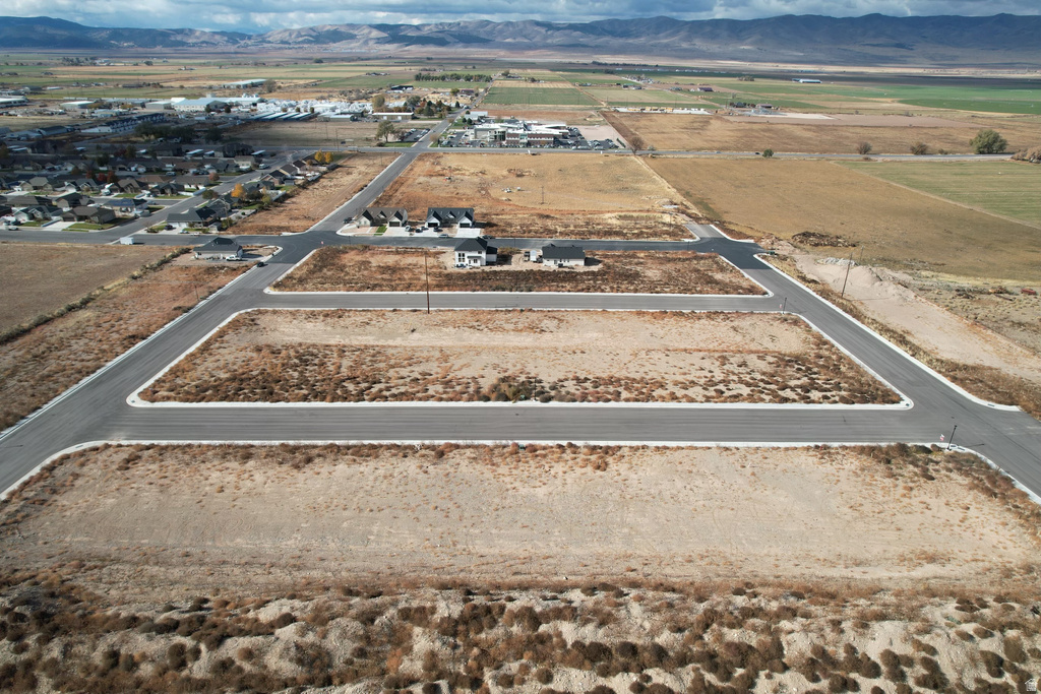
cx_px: 520
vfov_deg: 57.2
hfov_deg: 78.6
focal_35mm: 22
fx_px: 636
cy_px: 347
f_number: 2.8
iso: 110
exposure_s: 1/2000
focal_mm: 8.38
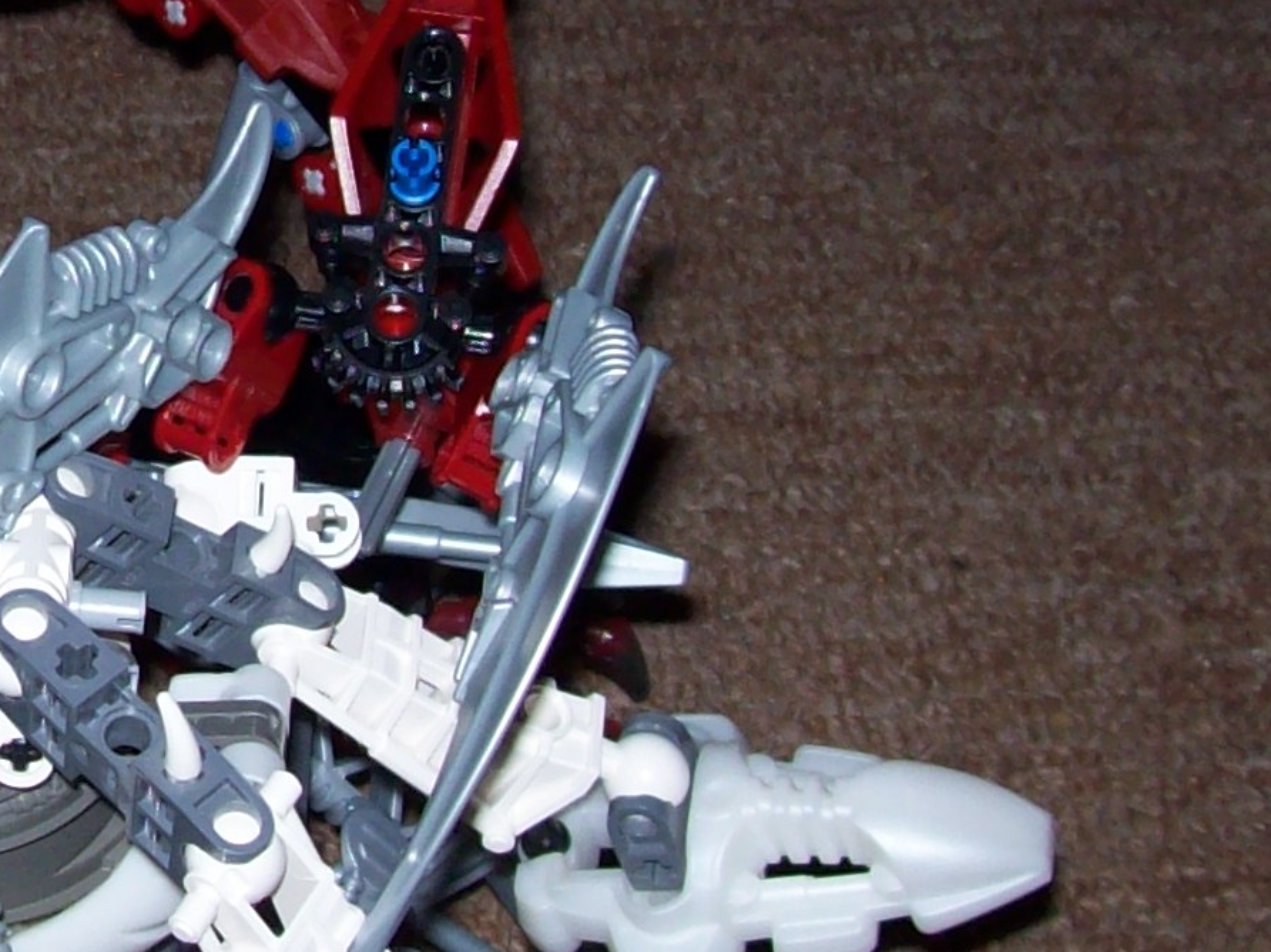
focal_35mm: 115
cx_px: -174
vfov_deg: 12.8
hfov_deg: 16.5
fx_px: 4220
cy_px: 162
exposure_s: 1/64
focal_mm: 6
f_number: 2.7
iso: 80
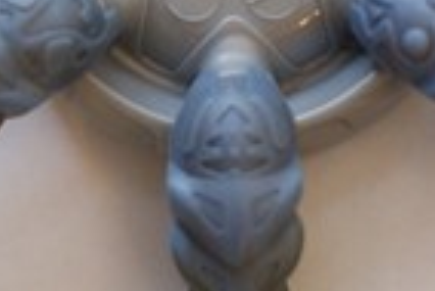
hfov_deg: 6.1
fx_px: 4100
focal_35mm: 339
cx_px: 230
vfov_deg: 4.1
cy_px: -58
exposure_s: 1/80
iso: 100
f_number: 2
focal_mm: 50
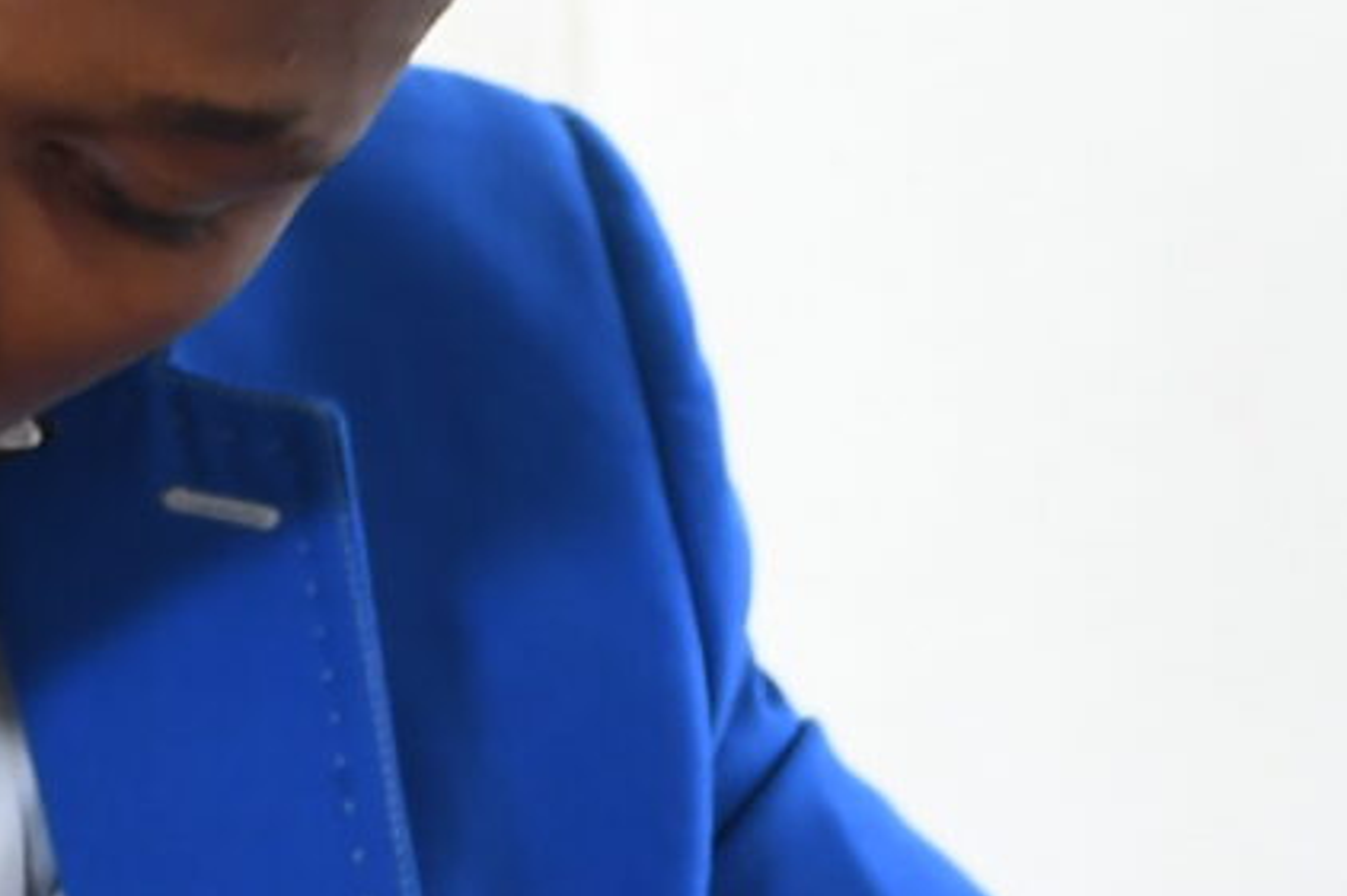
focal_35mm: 346
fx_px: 12940
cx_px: -64
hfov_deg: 5.9
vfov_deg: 4.0
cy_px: 694
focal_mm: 38
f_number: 4.2
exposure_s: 1/50
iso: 500
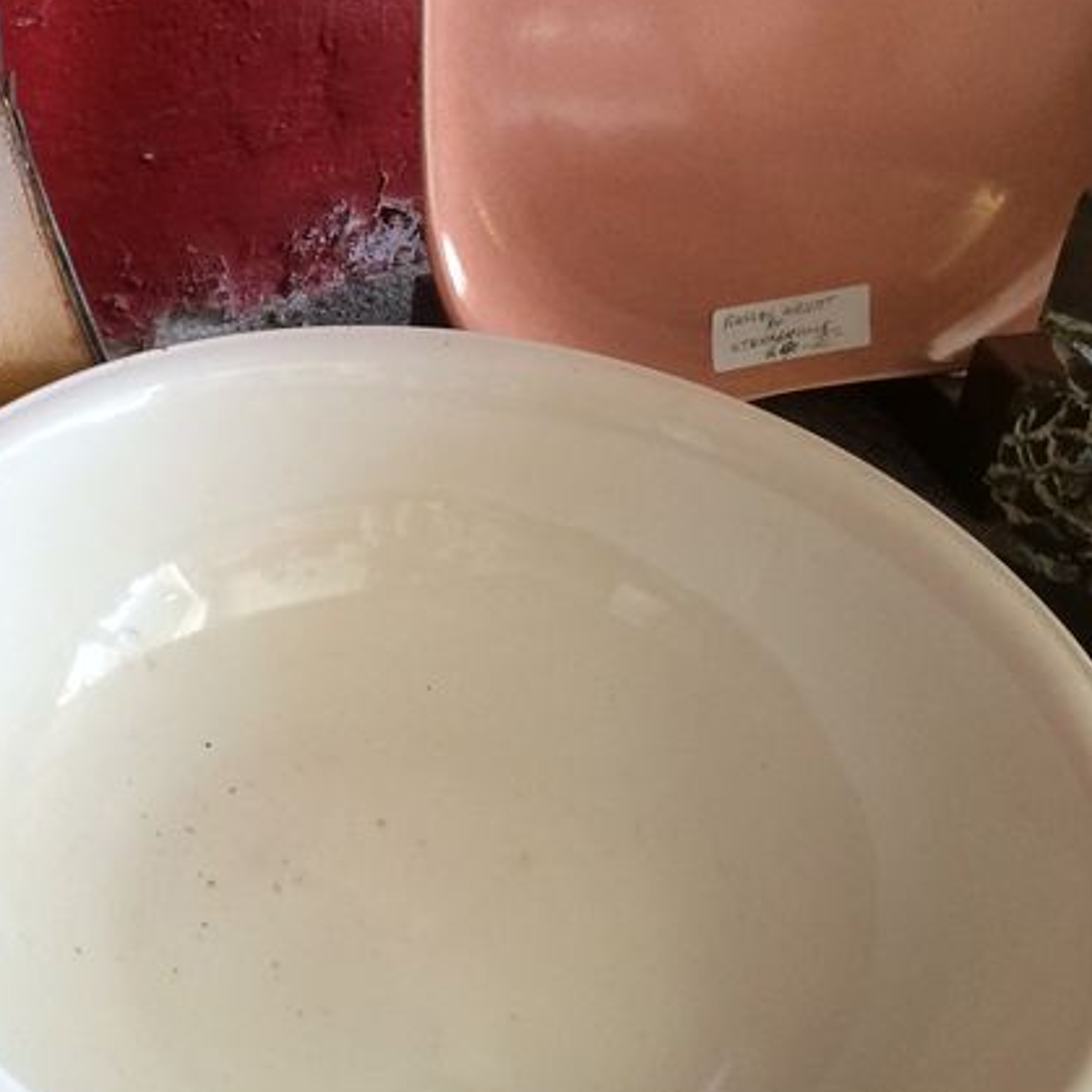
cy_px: 259
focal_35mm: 57
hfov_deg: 28.1
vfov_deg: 29.5
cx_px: -26
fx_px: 2034
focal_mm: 4.12
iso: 100
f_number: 2.2
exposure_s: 1/30
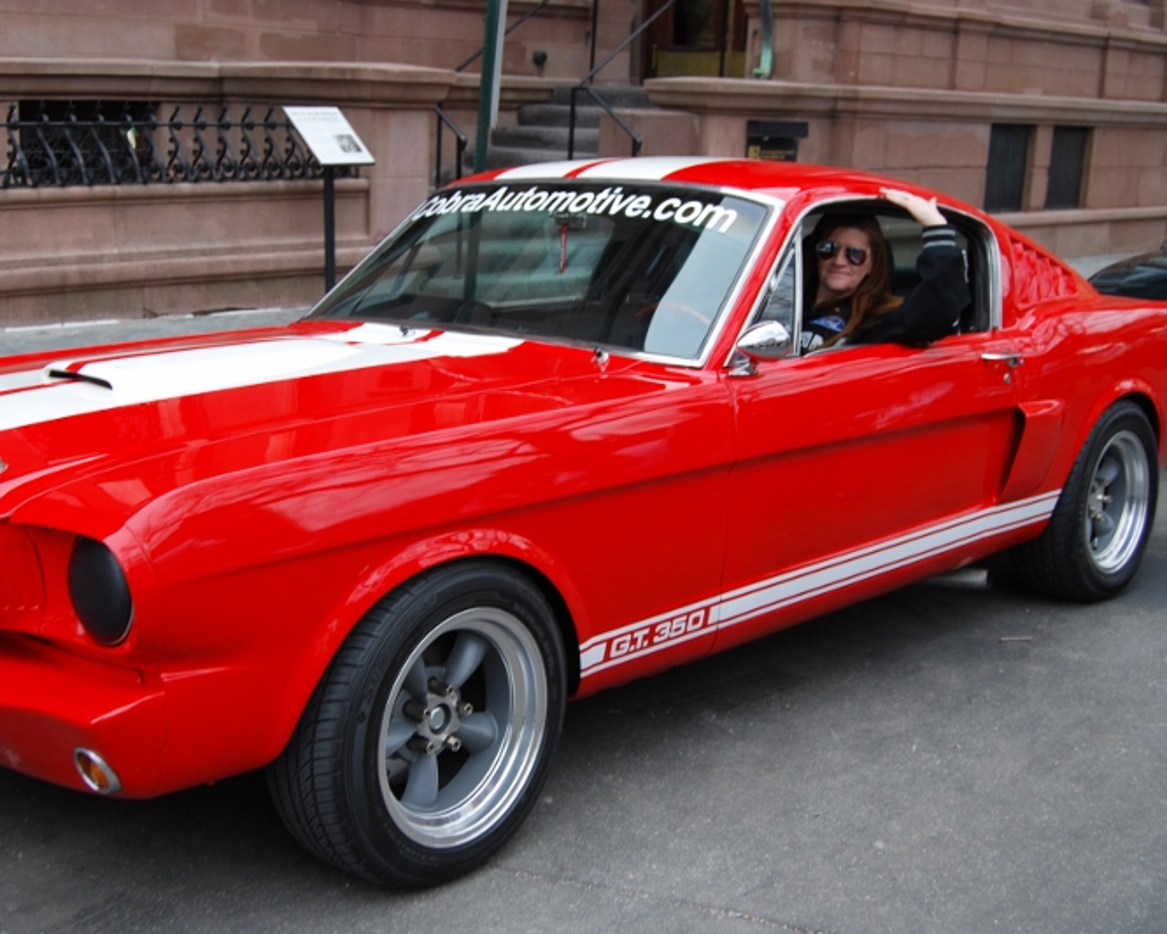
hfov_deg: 41.9
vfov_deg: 34.2
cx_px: 513
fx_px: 1520
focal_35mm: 44
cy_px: 468
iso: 110
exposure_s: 1/125
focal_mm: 26
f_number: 5.6
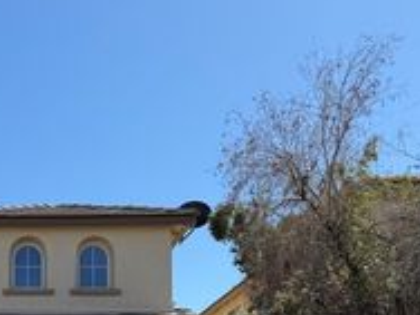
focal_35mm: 64
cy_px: 365
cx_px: -47
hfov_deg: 27.6
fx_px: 777
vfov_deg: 21.5
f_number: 1.78
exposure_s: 1/3759
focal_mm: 6.76
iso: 80
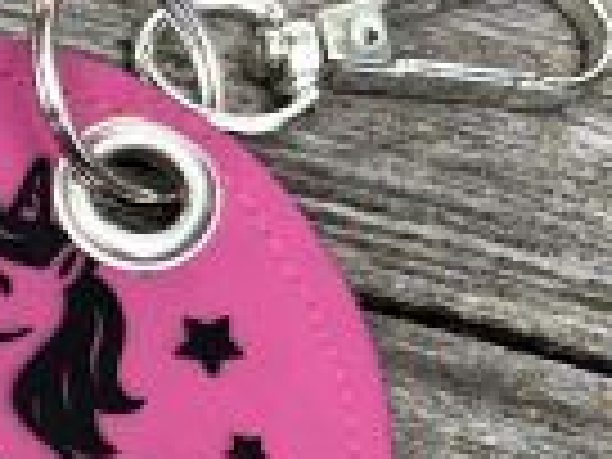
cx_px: -1138
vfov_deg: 9.4
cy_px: 680
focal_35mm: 153
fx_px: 2705
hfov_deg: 10.1
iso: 50
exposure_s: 1/508
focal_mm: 5.1
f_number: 1.6
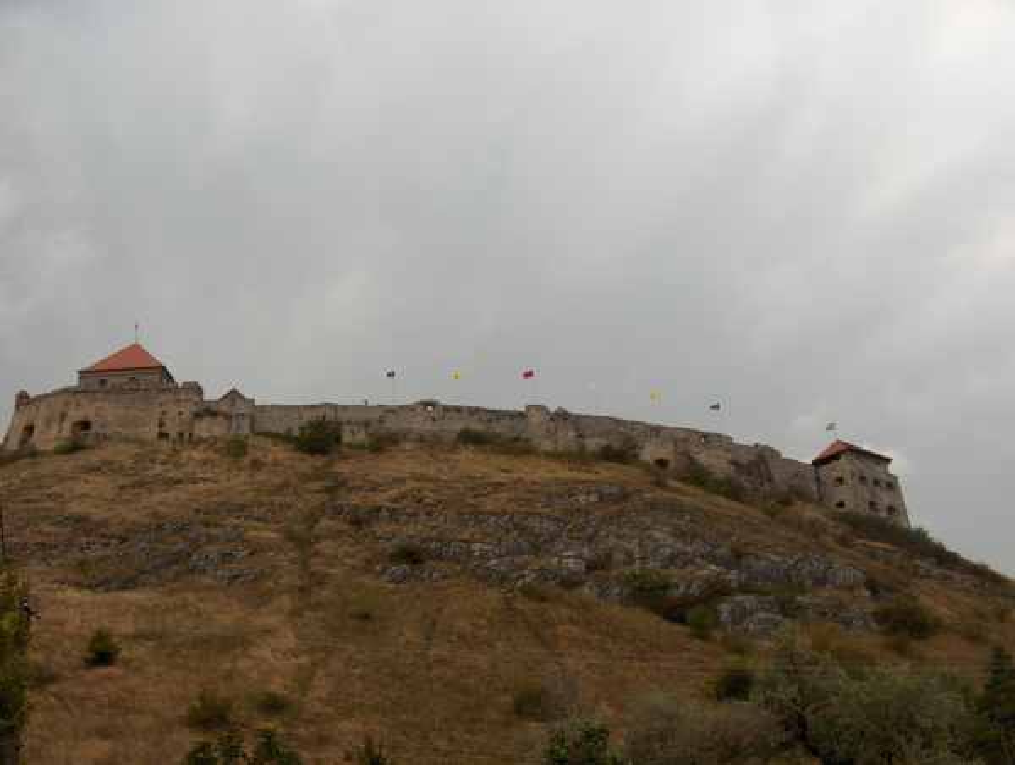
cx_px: 508
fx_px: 1145
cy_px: 382
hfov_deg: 47.8
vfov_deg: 36.9
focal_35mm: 39
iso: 100
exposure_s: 1/269
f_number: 4.8
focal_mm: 8
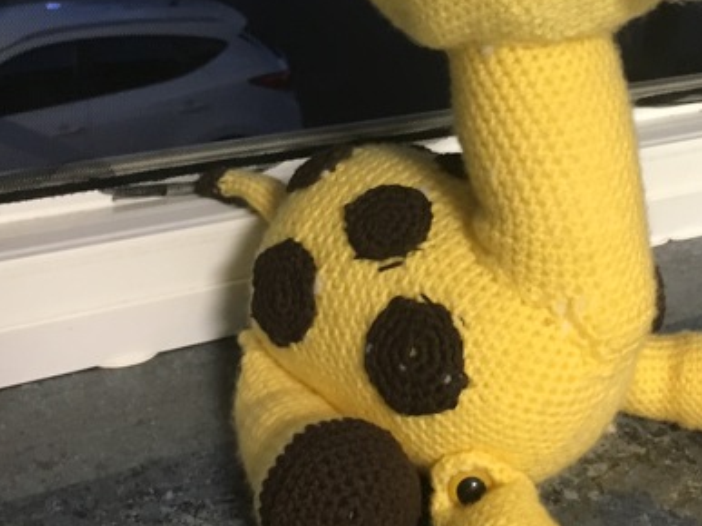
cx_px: 457
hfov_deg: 32.0
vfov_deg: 24.2
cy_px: 149
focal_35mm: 60
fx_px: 1216
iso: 200
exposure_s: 1/20
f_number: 2.2
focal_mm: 4.15
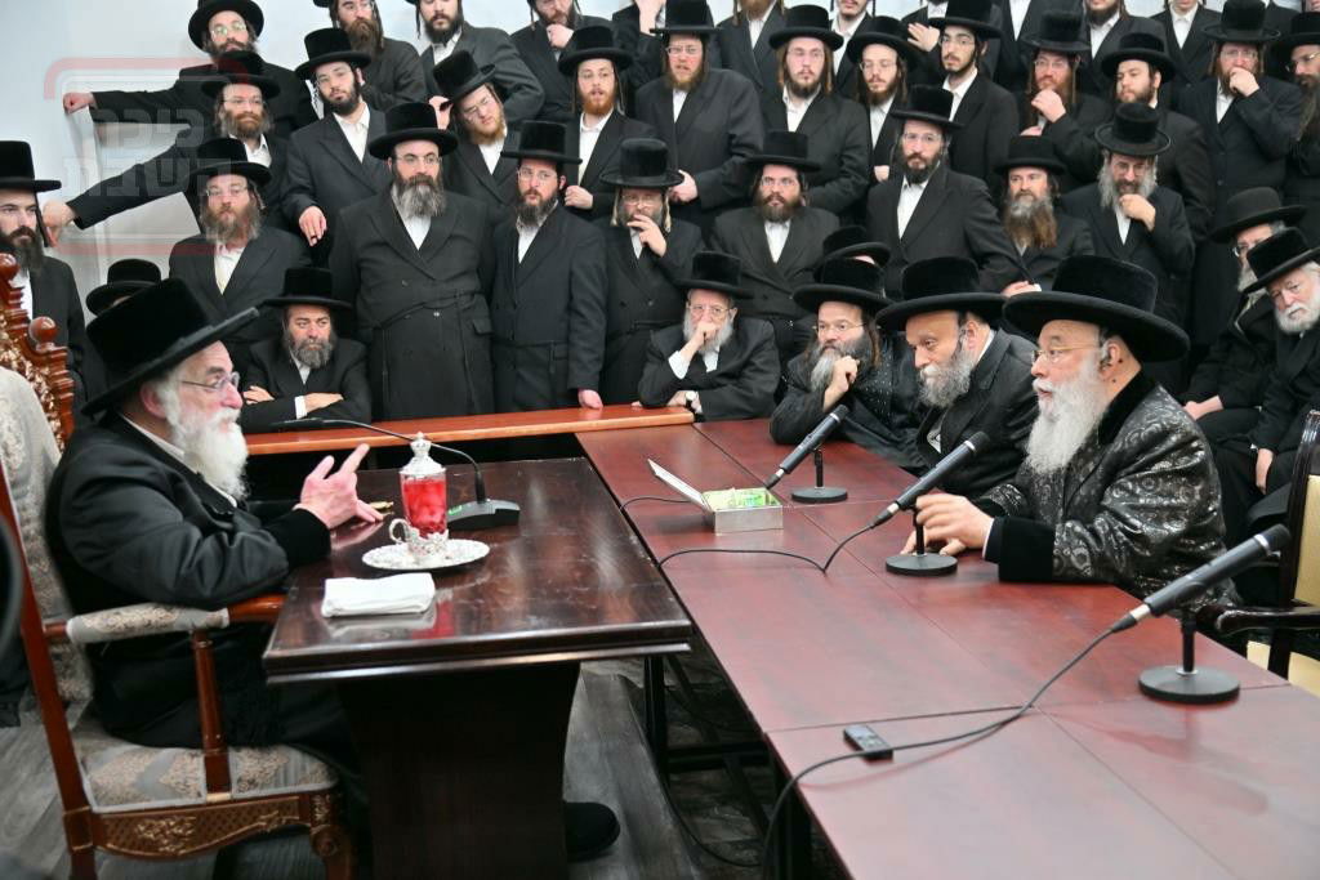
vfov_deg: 33.4
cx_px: 660
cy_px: 440
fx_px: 1467
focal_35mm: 40
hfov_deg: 48.5
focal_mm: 40
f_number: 4
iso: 400
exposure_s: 1/100
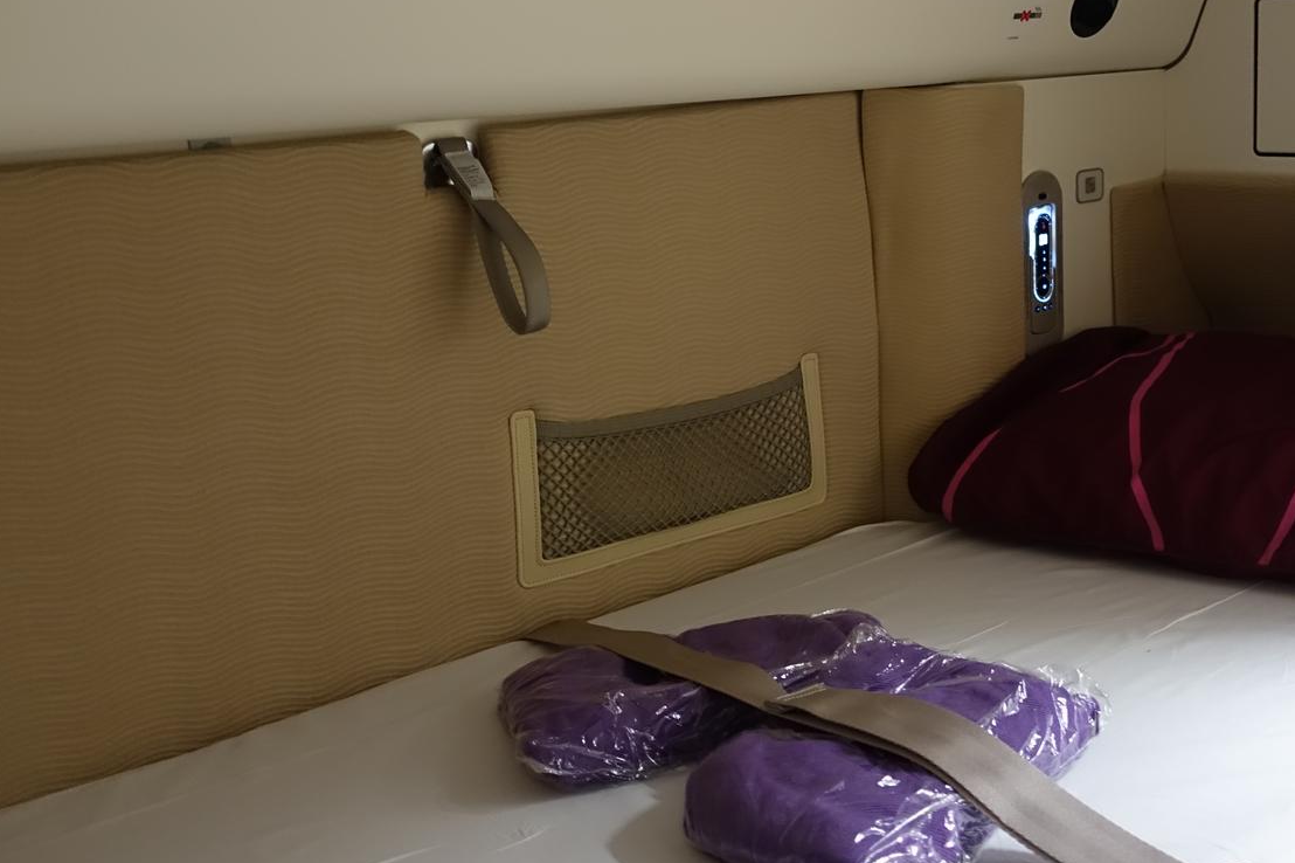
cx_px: 801
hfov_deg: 49.1
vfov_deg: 34.1
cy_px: 353
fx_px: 1402
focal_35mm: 39
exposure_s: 1/15
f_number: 1.8
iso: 800
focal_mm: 8.8
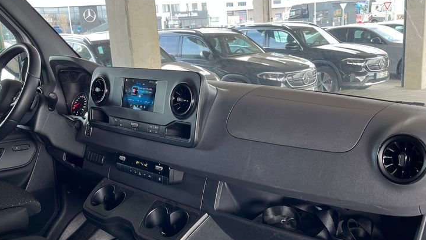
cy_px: 142
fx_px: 452
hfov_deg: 50.4
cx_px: 200
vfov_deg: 29.6
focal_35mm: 40
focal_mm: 5.1
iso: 50
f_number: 1.6
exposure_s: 1/122
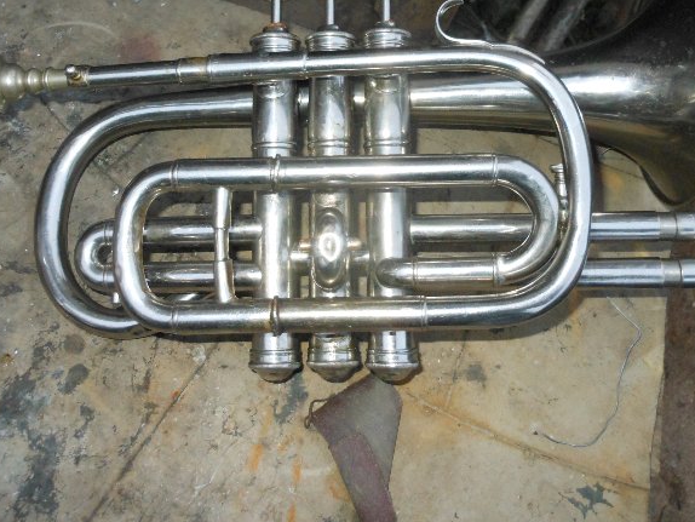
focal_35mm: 39
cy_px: 168
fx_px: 783
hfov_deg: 47.8
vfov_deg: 36.4
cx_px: 335
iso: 400
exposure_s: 1/25
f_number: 3.7
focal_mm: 5
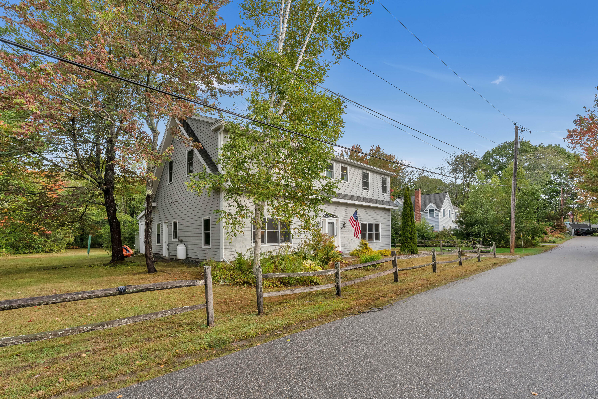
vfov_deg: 73.8
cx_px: 299
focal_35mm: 16
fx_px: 266
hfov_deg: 96.7
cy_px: 200
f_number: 8
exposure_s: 1/750
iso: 800
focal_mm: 16
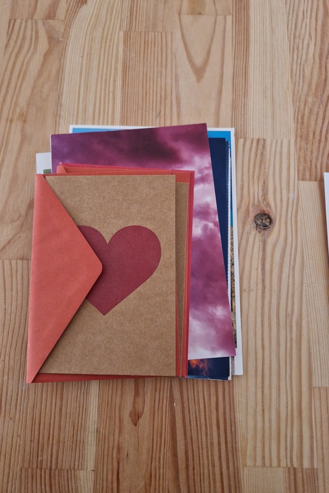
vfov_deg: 73.7
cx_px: 153
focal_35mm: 24
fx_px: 329
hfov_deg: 53.1
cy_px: 246
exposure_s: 1/50
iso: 800
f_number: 1.8
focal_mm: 5.4
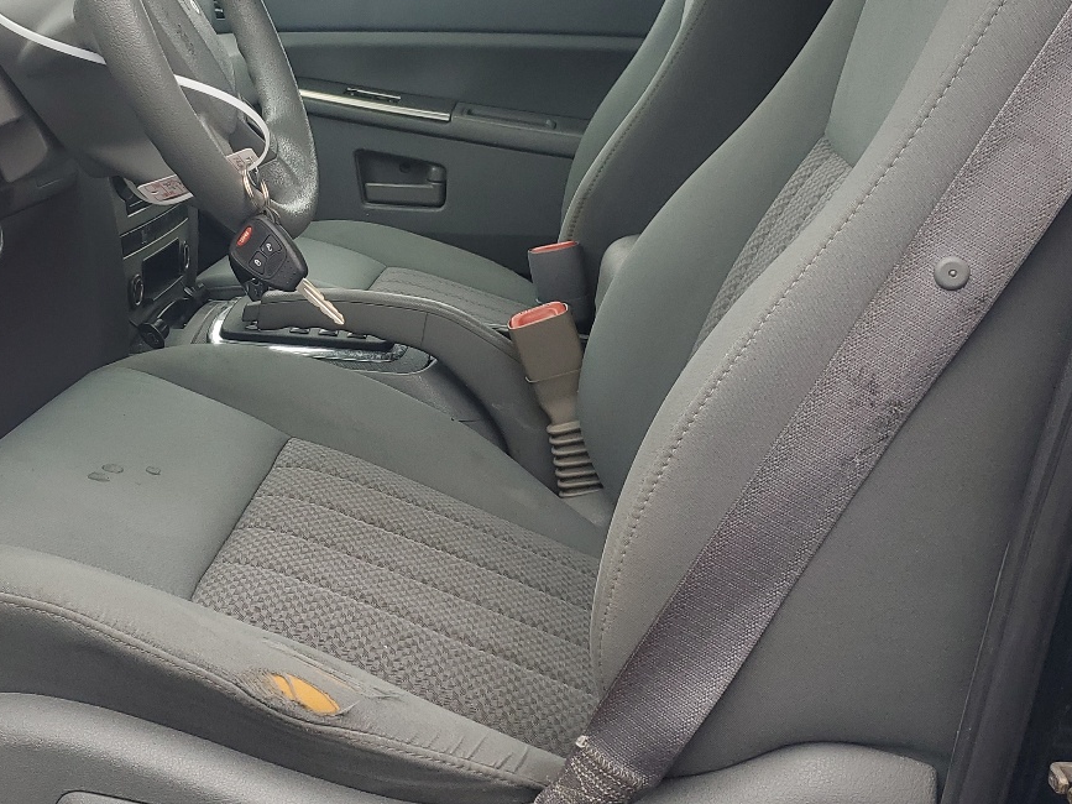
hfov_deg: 38.9
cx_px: 302
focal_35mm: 48
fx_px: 1486
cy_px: 287
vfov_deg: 30.1
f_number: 1.5
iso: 50
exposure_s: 1/156
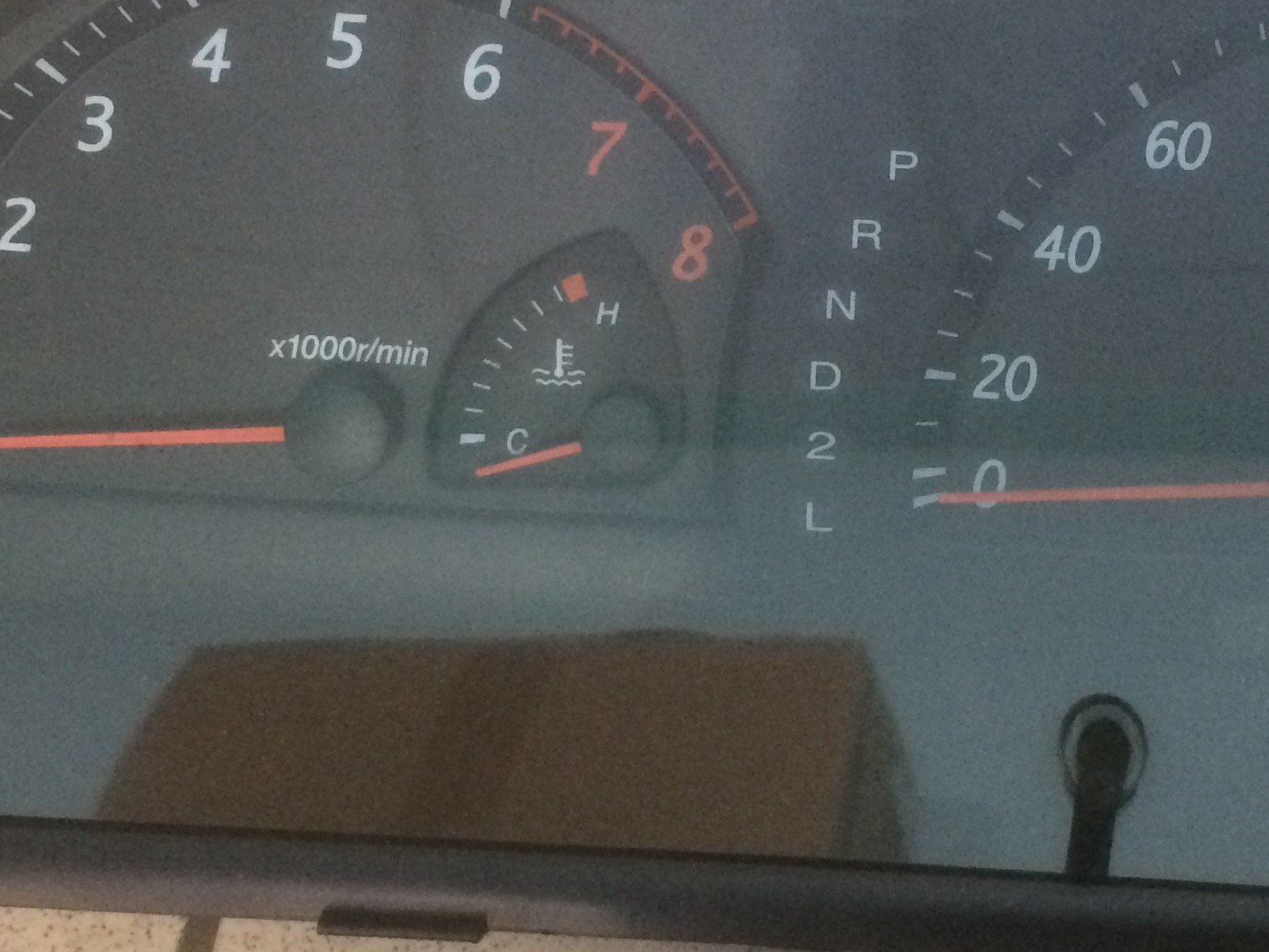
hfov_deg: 29.2
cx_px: 855
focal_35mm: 66
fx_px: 2420
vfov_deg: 22.3
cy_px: 427
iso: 320
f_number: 2.2
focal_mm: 4.15
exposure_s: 1/33
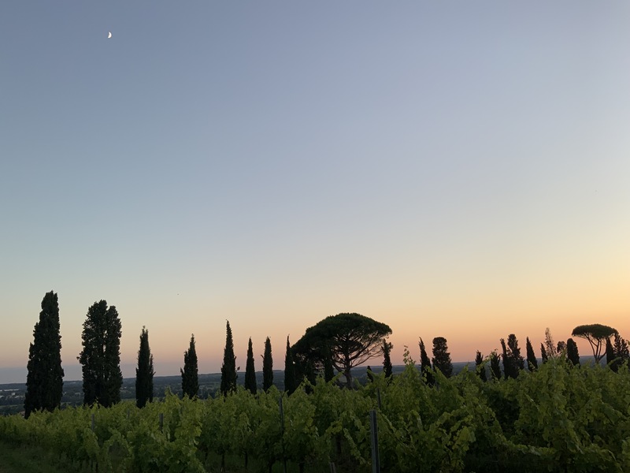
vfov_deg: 48.2
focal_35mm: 29
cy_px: 236
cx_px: 315
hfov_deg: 61.7
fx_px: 528
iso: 16
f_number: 1.8
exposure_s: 1/242
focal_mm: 3
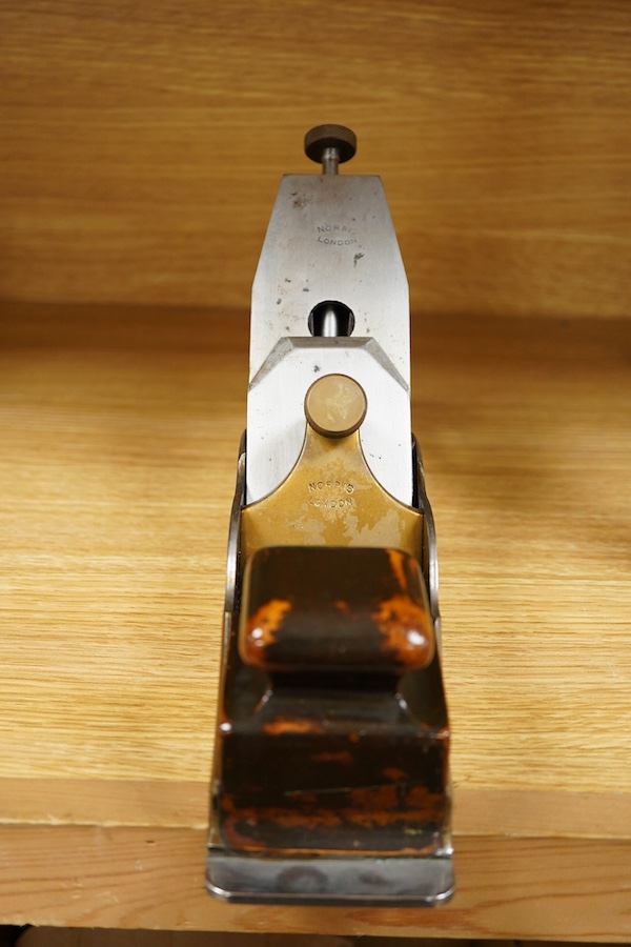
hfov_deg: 29.9
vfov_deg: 43.6
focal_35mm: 45
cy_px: 474
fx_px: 1183
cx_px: 316
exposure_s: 1/125
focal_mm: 30
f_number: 3.5
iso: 1250
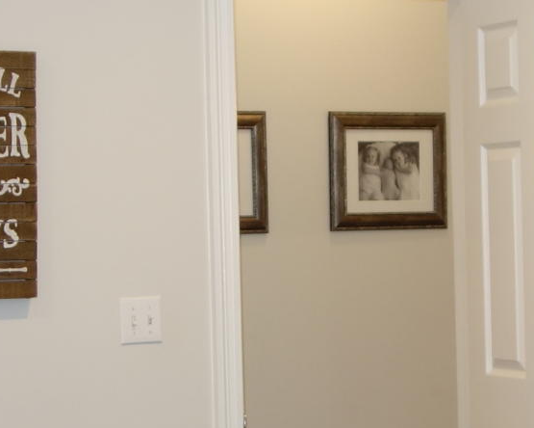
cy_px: 231
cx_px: 322
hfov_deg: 13.6
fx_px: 2244
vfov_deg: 10.9
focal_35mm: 142
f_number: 1.8
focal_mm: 10.4
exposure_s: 1/40
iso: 125
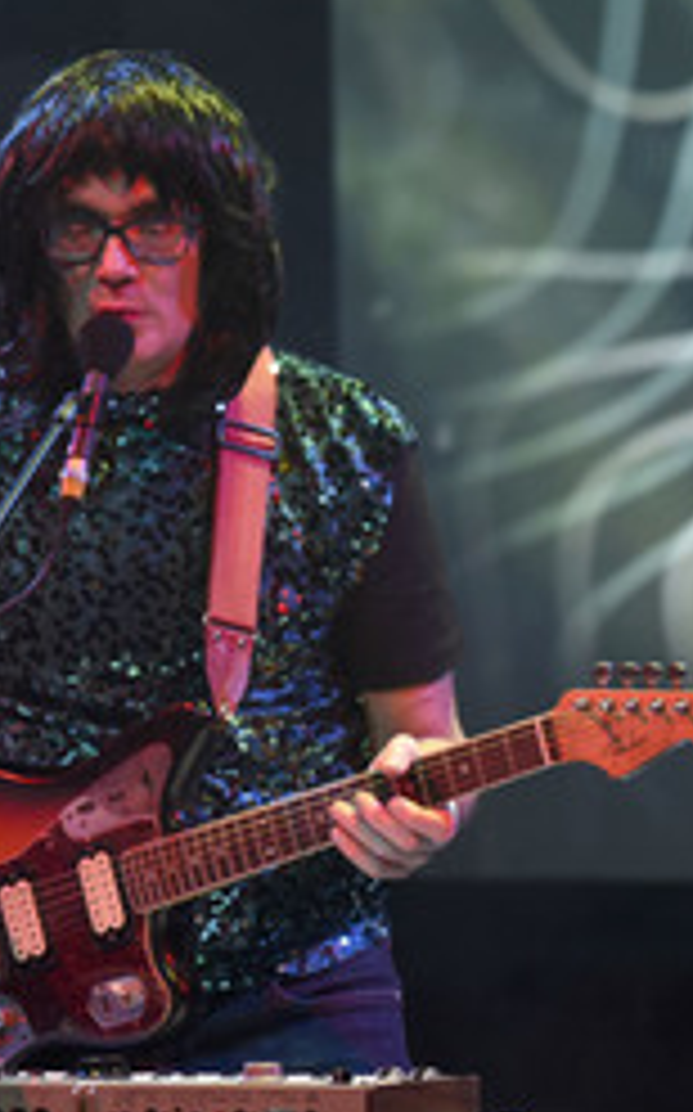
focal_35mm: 223
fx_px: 6751
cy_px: 617
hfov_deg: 5.9
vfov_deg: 9.4
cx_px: 254
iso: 2000
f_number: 4
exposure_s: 1/50
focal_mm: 120
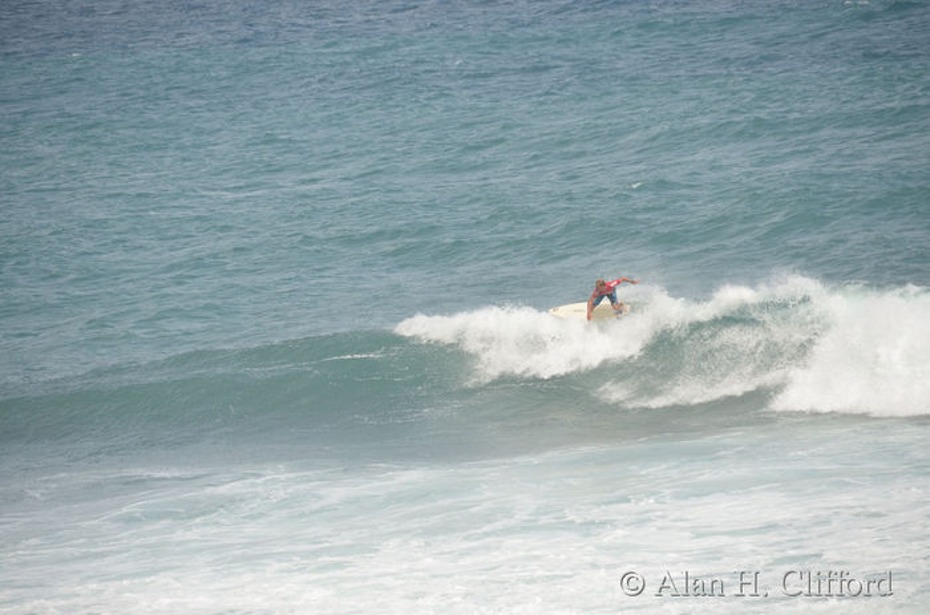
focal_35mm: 300
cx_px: 465
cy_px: 308
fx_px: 7731
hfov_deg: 6.9
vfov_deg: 4.6
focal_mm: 200
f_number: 5.6
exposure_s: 1/800
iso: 180
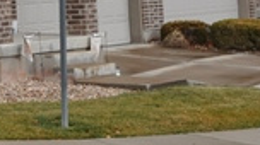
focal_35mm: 159
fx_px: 1095
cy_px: -117
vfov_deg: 7.4
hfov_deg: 12.1
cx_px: -257
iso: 200
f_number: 10
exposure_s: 1/100
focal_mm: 24
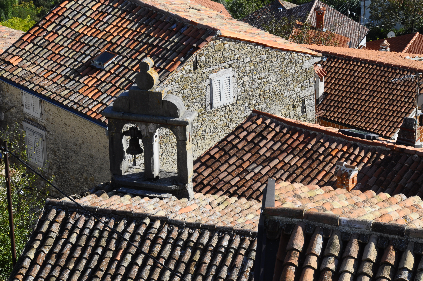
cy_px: 140
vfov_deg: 11.1
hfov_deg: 16.7
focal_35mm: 123
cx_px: 212
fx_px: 1443
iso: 200
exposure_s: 1/200
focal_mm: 82
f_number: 10
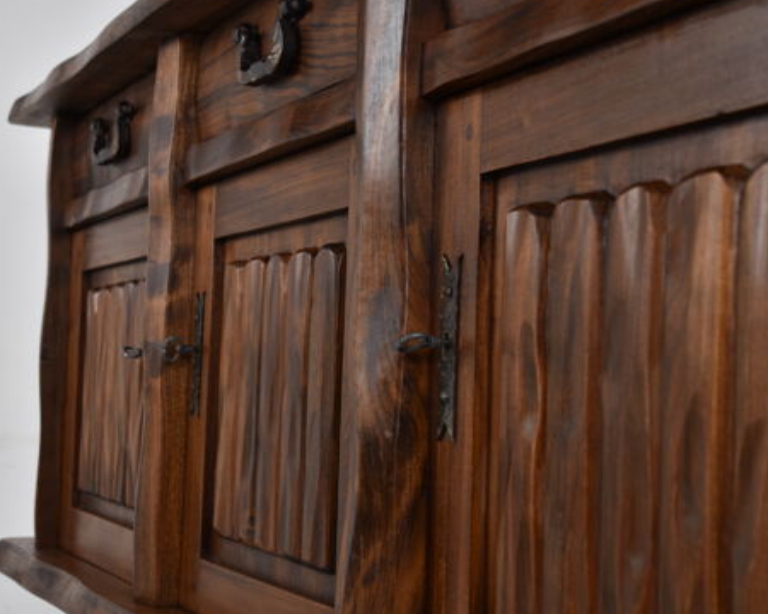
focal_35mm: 60
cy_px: 316
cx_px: 295
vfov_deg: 25.4
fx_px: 1364
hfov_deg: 31.3
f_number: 4
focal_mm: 32
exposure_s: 1/25
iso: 100
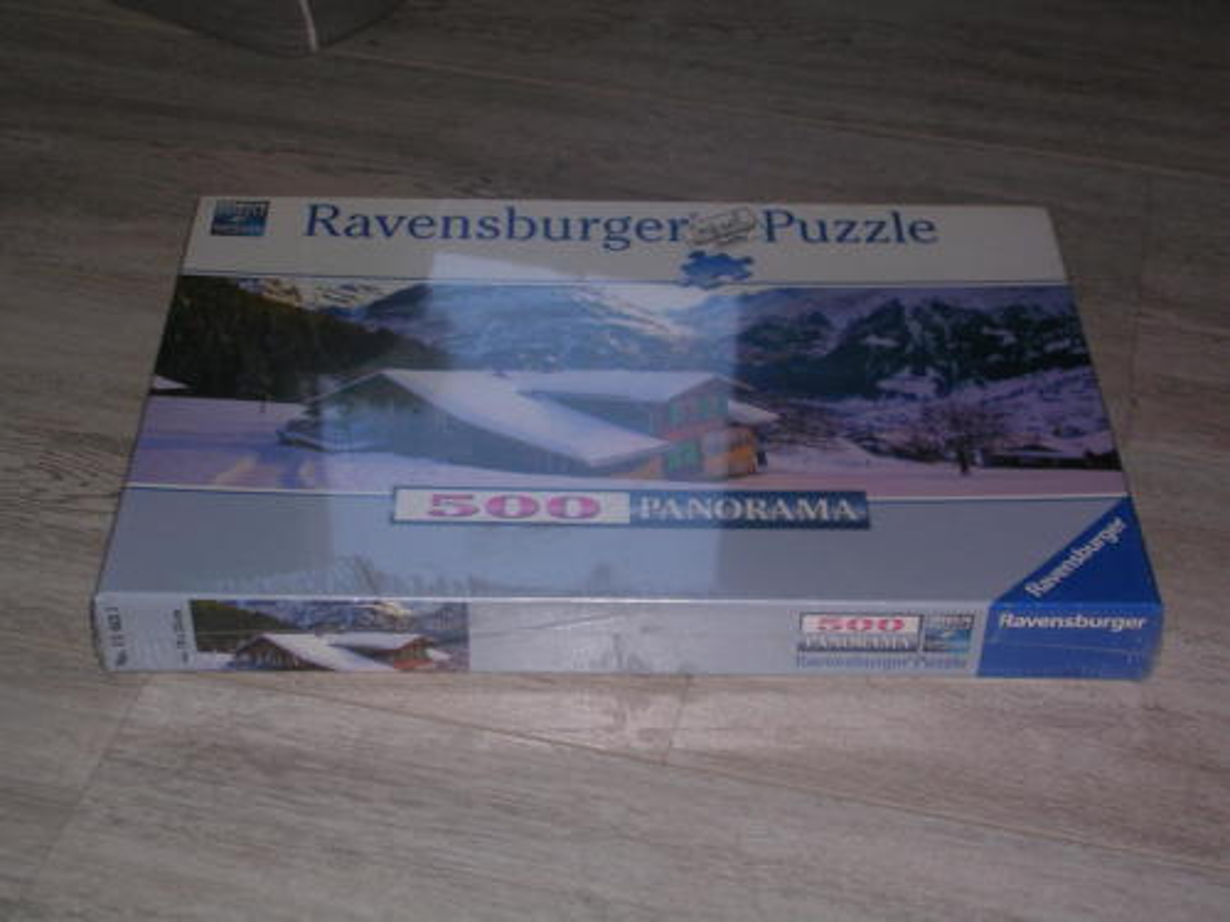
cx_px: 615
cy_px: 461
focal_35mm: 63
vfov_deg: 23.3
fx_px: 2239
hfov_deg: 30.7
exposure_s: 1/60.1
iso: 50
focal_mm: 9.6
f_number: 3.5
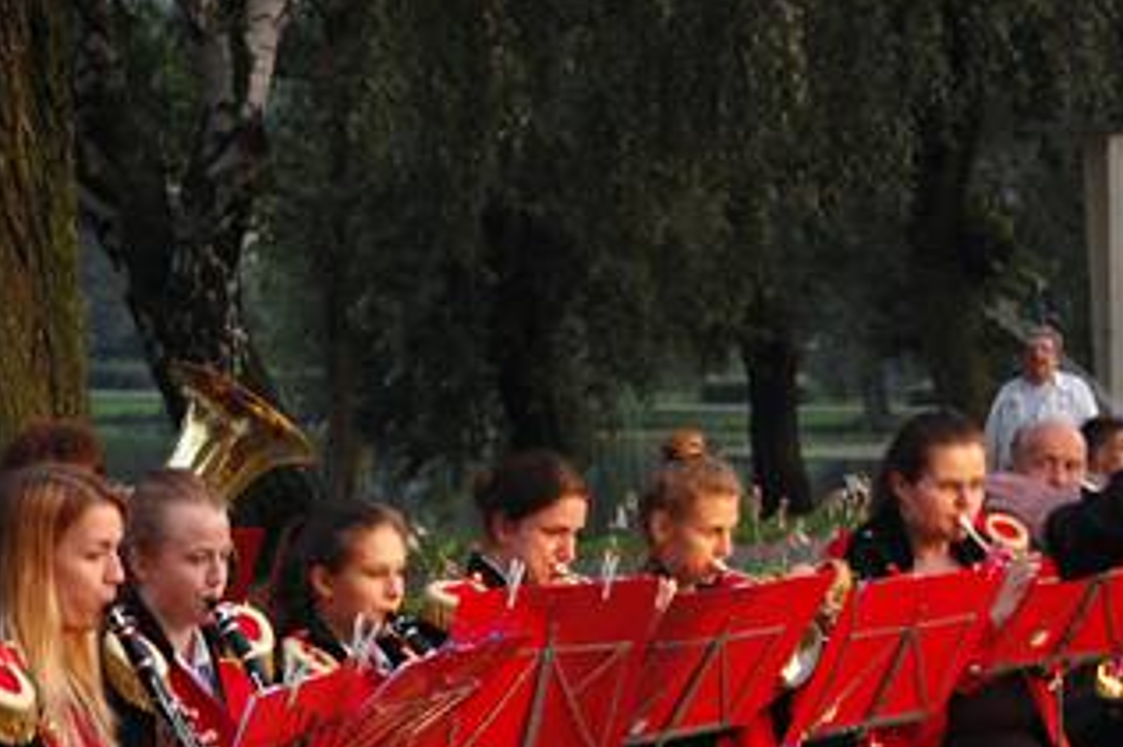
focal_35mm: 159
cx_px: 213
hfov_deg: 12.9
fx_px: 4957
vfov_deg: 8.6
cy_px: 558
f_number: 5.6
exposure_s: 1/50
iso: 800
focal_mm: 48
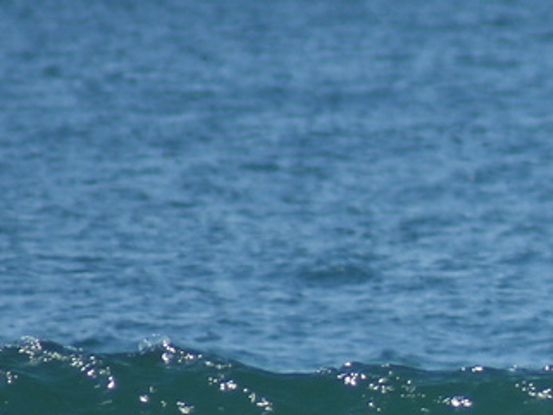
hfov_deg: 0.9
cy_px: 330
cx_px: 1070
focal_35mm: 2160
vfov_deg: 0.7
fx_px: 34519
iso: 125
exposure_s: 1/500
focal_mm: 300
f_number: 5.6
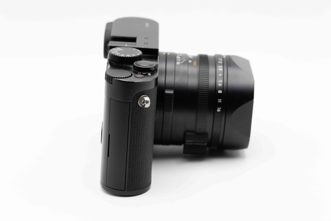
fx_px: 828
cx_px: 166
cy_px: 110
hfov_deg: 22.6
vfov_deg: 15.2
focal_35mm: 90
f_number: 10
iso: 3200
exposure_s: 1/320
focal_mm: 90
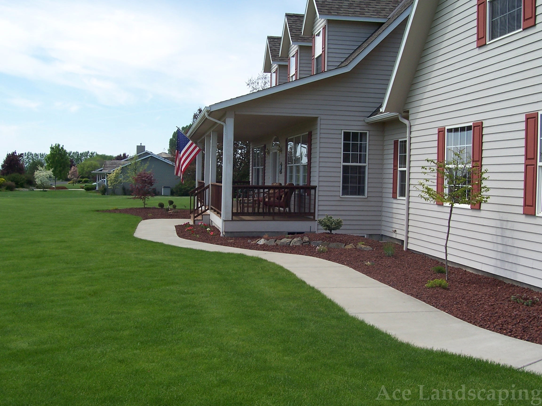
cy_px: 203
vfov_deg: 34.3
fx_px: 658
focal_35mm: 42
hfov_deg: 44.8
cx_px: 271
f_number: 5.6
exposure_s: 1/250
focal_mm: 7
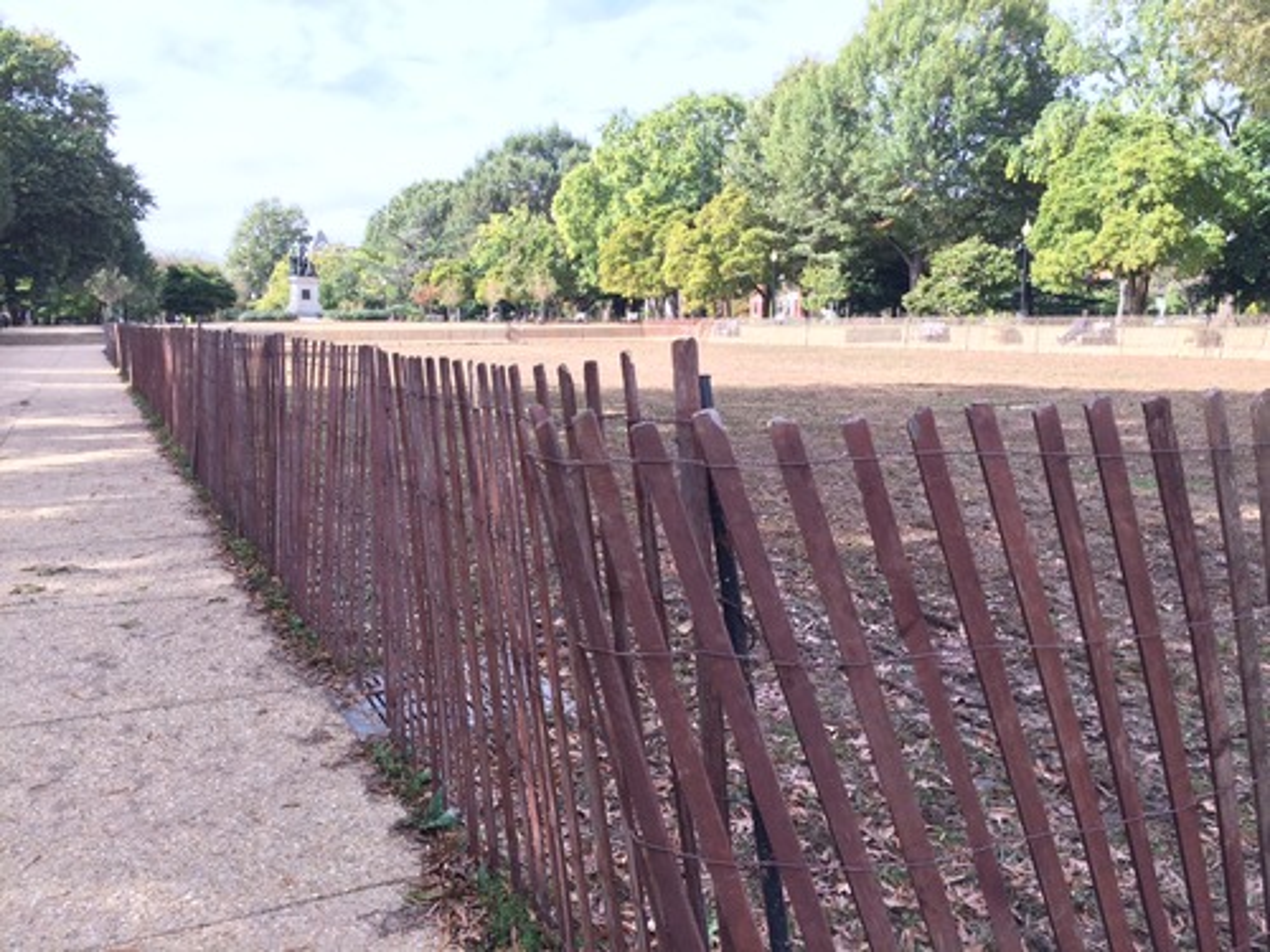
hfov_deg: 61.7
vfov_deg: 48.2
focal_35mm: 29
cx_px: 635
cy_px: 476
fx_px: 1064
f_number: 2.2
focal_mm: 4.15
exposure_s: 1/410
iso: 32
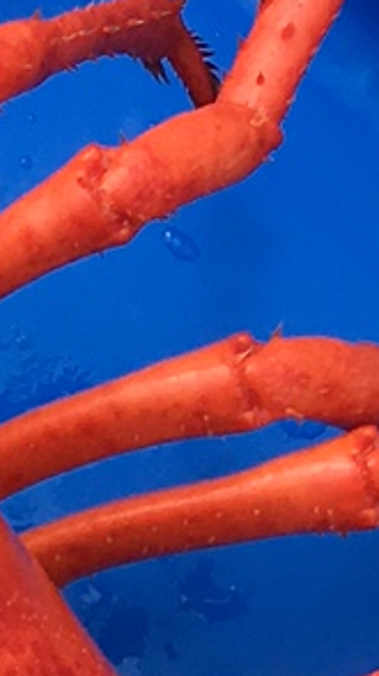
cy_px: 1455
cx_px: -342
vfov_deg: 9.1
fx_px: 3937
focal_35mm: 220
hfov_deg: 5.4
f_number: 2.2
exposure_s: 1/1399
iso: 25
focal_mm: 4.15
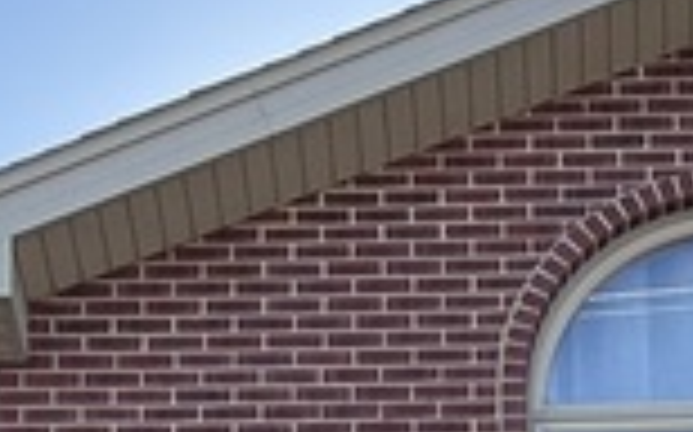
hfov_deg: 10.8
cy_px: 1719
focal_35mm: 193
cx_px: 657
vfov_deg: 5.8
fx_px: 3642
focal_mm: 5.7
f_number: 1.5
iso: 50
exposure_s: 1/1468
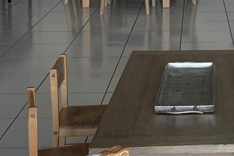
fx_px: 676
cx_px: 262
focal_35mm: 104
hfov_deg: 18.8
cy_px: -17
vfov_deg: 12.9
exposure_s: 1/121
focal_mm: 4.25
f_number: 1.8
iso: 80
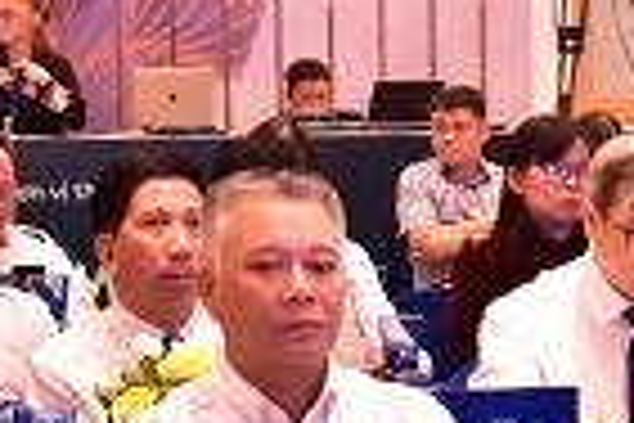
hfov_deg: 8.3
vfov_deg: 5.6
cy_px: 414
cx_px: 805
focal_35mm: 246
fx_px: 4332
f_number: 9
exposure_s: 1/40
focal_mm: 58
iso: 12800
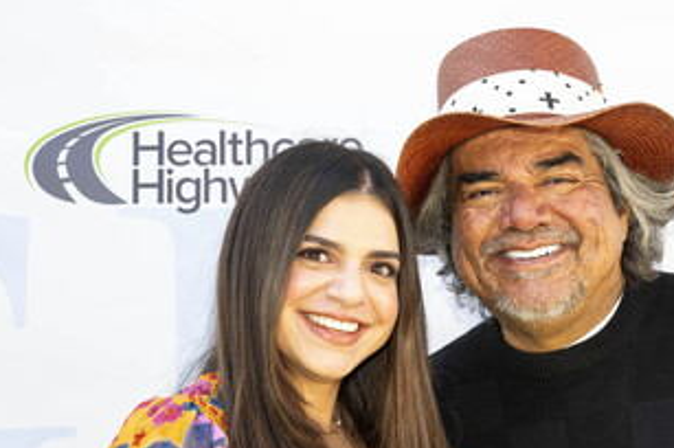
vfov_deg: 19.6
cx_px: 484
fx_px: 1290
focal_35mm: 69
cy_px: 327
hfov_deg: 28.9
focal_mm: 47
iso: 400
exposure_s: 1/200
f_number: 5.6
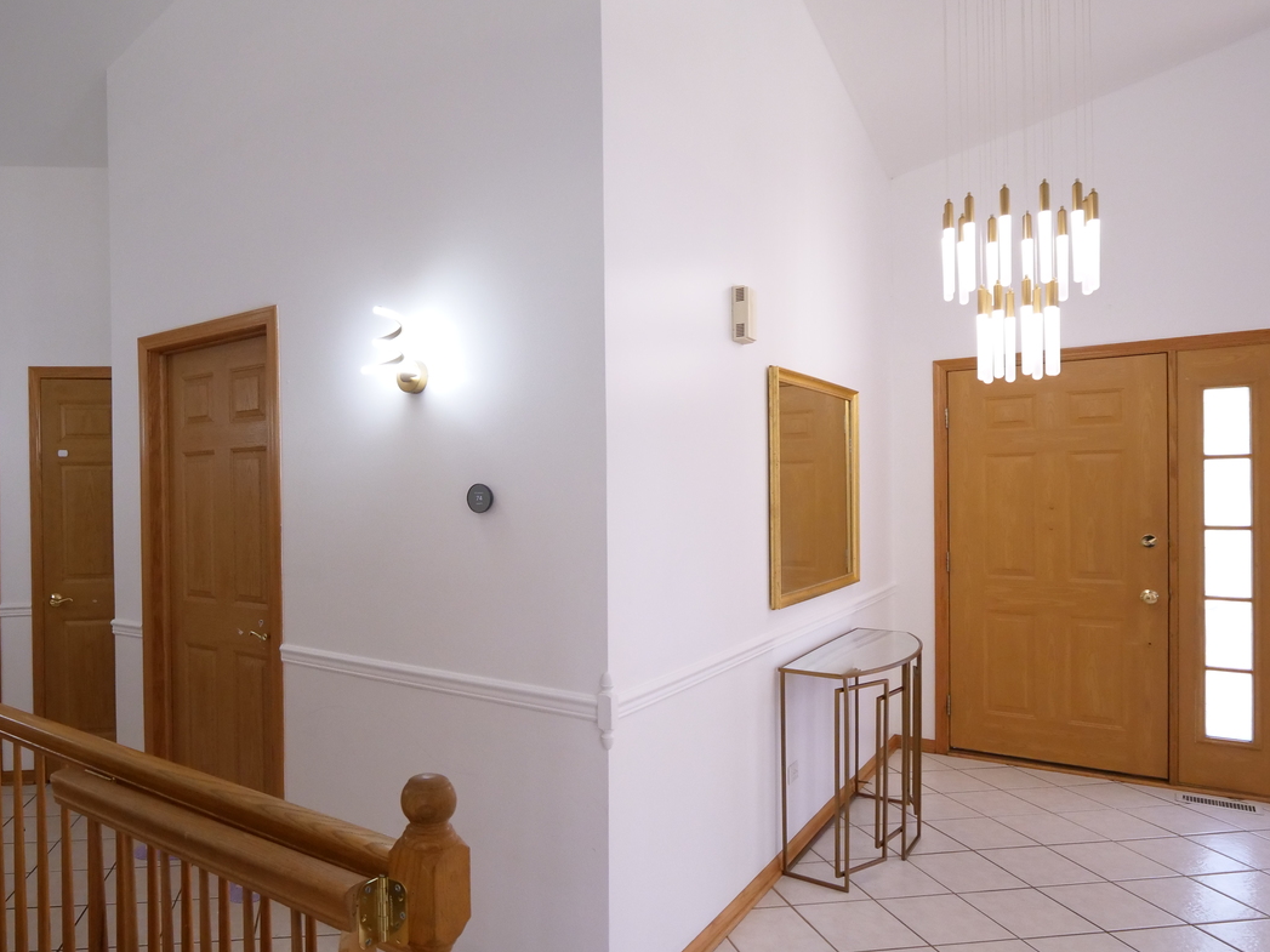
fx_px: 807
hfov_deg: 74.5
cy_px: 520
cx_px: 444
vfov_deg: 61.0
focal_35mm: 22
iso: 1600
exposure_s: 1/320
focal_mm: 8
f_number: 3.2
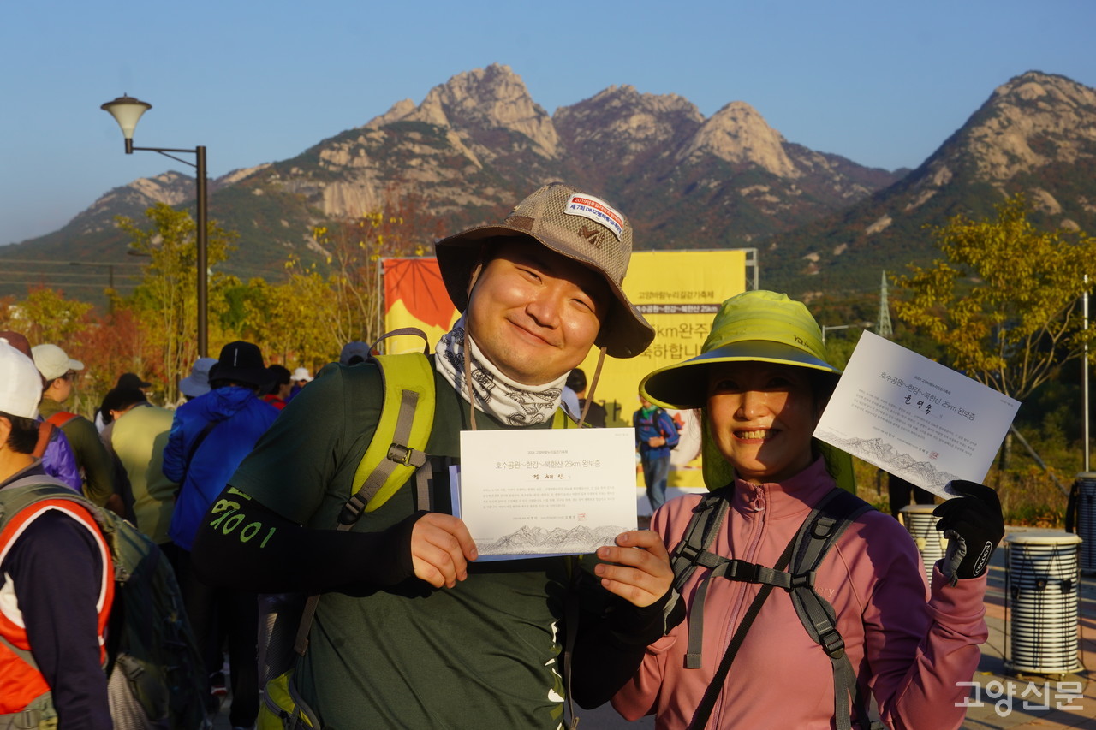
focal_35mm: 58
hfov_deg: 34.2
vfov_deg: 23.2
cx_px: 548
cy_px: 365
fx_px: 1781
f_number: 11
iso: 100
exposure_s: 1/160
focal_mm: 39
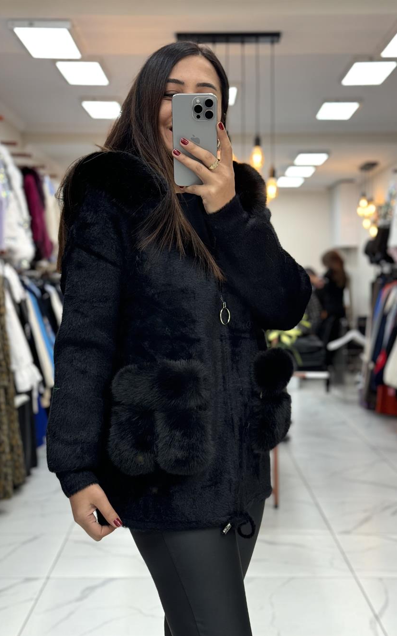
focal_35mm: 51
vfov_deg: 39.6
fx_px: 883
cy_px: 318
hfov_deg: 25.3
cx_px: 206
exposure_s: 1/50
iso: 100
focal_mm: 6.76
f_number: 1.78
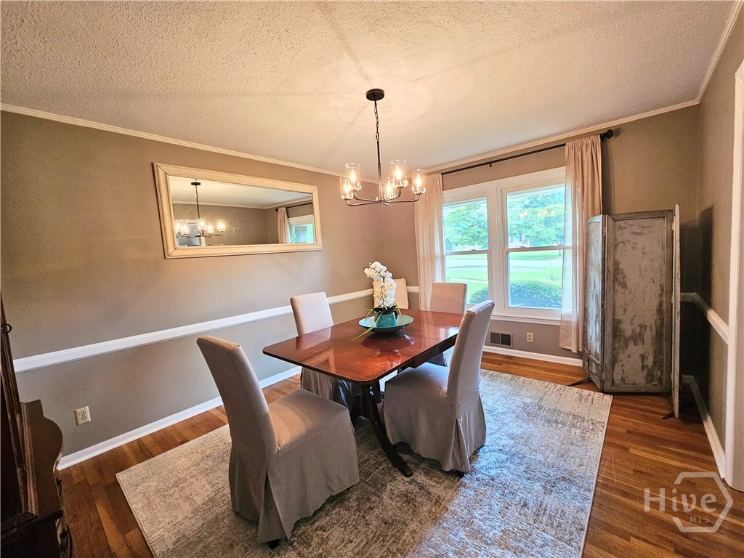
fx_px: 279
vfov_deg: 89.9
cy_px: 279
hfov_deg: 106.2
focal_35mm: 13
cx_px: 372
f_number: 2.2
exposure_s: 1/60
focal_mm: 2.2
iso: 200
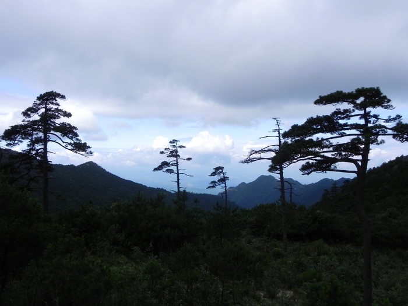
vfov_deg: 48.2
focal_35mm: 29
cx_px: 204
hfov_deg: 61.7
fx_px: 342
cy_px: 153
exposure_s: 1/326
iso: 160
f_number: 7.1
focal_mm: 5.2
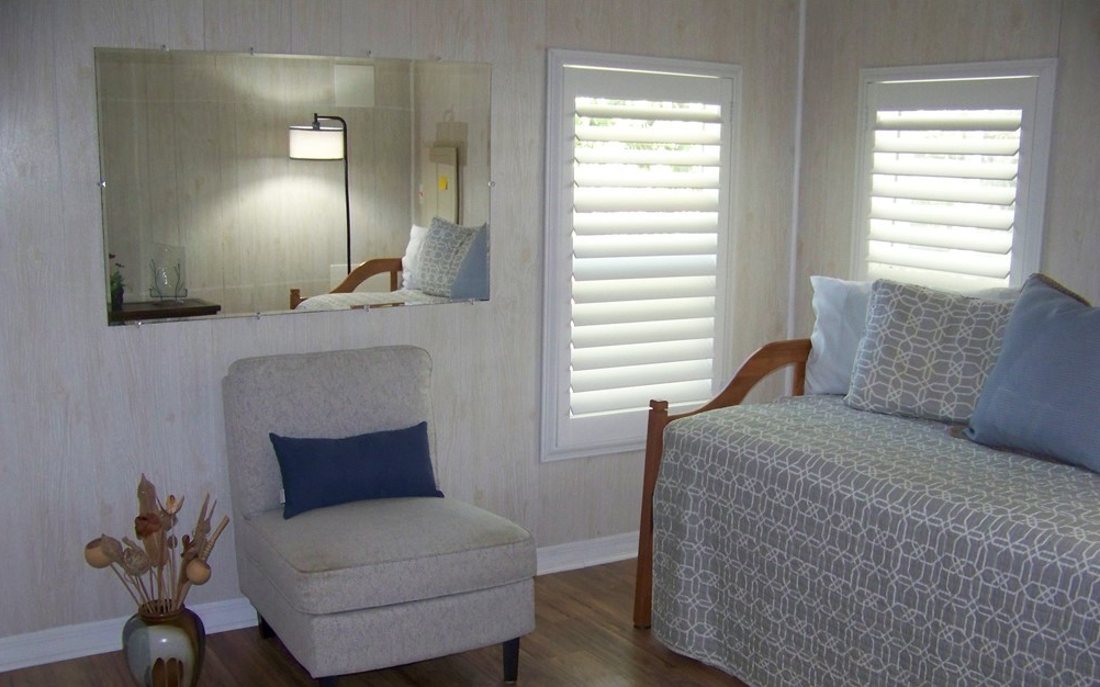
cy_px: 419
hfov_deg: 50.4
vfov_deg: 32.6
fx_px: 1169
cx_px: 549
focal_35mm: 39
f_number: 2.8
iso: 200
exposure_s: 1/30
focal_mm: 5.85
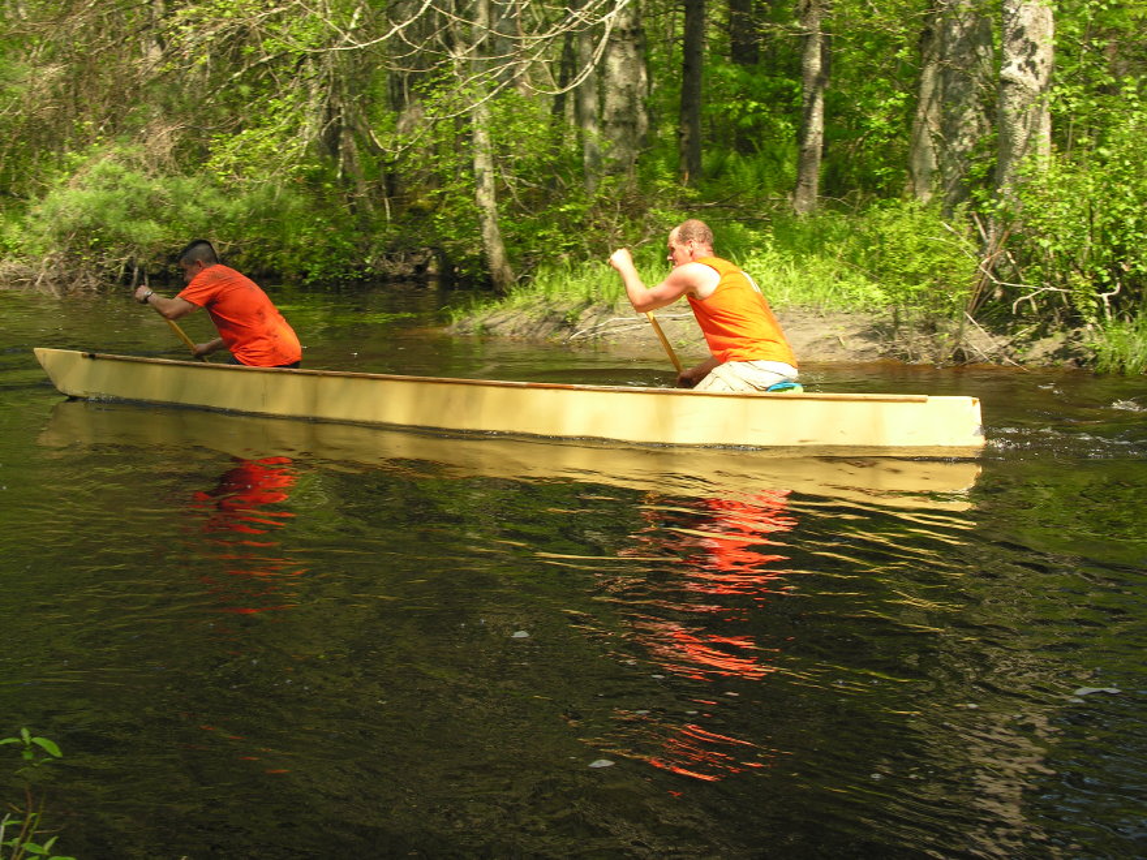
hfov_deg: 35.5
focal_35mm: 54
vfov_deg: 27.0
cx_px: 574
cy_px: 430
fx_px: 1789
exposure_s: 1/125
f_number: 4.9
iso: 50
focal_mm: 13.8
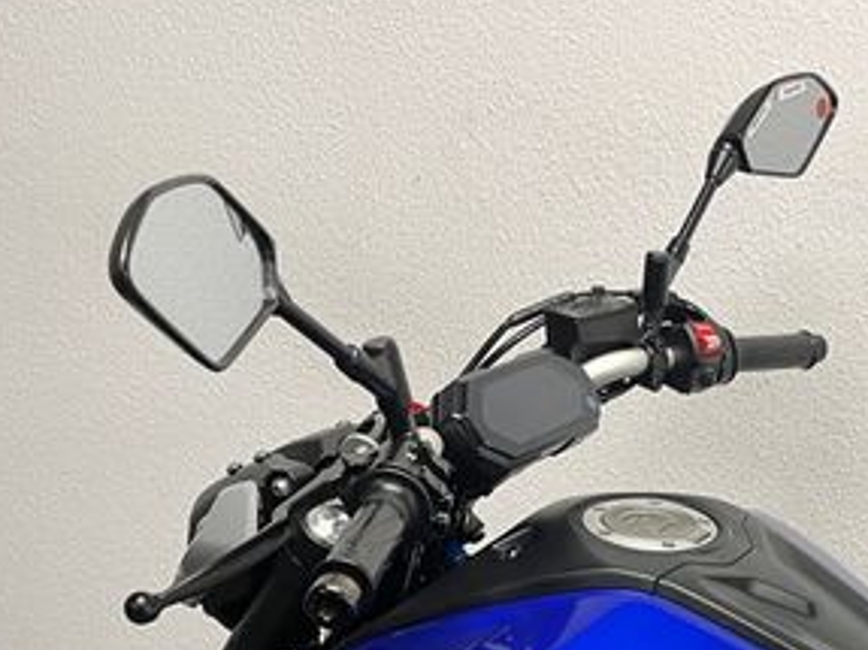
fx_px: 1454
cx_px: 735
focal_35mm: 58
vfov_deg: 23.8
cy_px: 686
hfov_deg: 32.0
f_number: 1.6
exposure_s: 1/50
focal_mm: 5.1
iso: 80
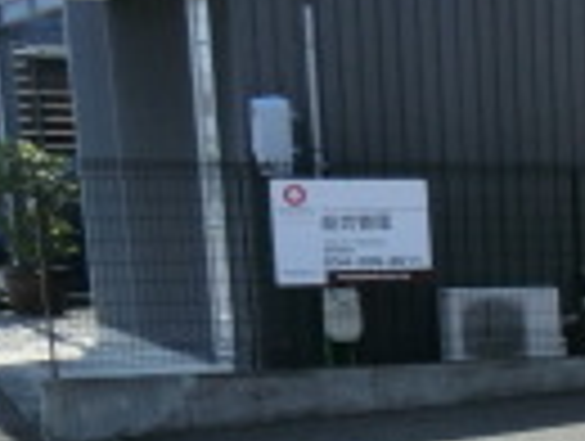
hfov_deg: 14.1
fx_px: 1998
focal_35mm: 118
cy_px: 720
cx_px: 1161
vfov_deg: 11.9
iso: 80
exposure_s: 1/500
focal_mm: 4.3
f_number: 3.2
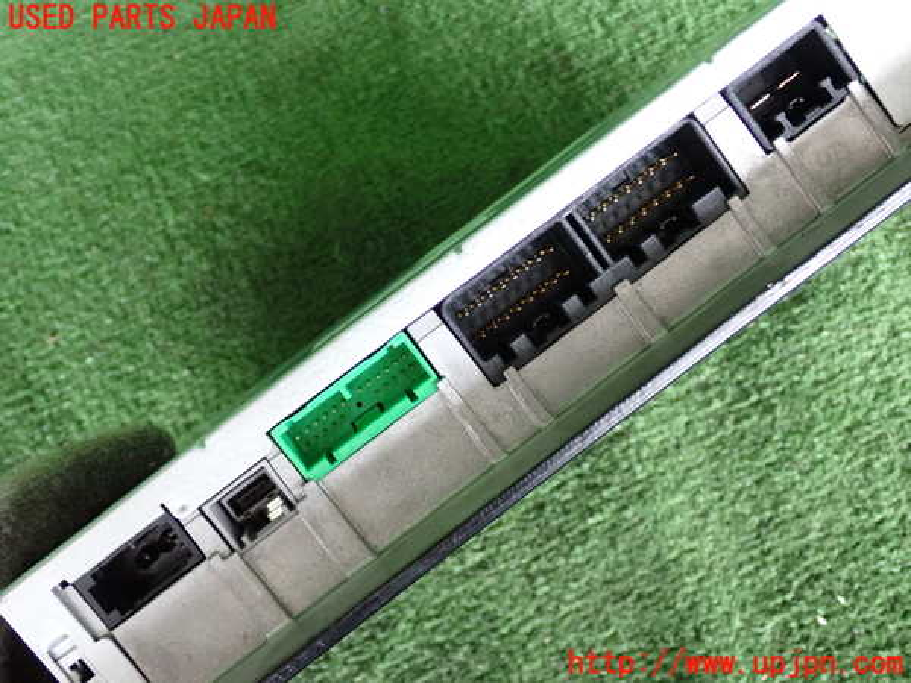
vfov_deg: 35.1
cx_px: 456
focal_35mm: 41
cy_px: 342
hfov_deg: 45.8
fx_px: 1079
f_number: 2.8
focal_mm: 7.31
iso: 800
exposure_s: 1/125
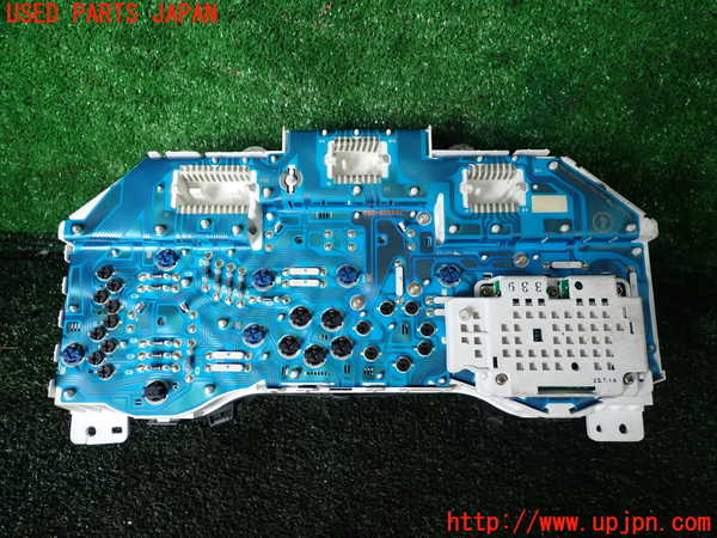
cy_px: 269
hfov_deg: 69.4
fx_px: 518
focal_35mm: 25
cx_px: 358
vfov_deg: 54.9
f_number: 2
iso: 100
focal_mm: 4.5
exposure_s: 1/60
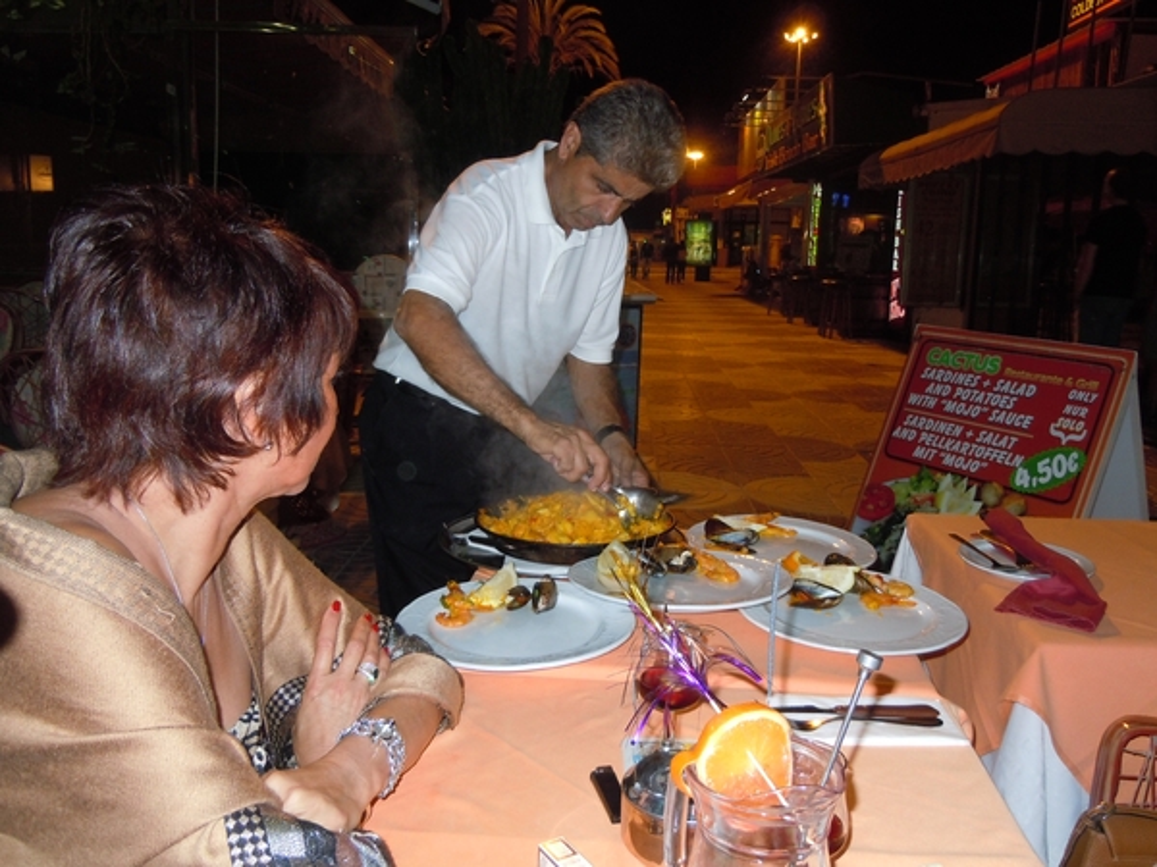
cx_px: 578
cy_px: 434
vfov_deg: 46.8
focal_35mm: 30
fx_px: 1003
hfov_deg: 60.0
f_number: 3.5
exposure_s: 1/30
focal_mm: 5.4
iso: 200
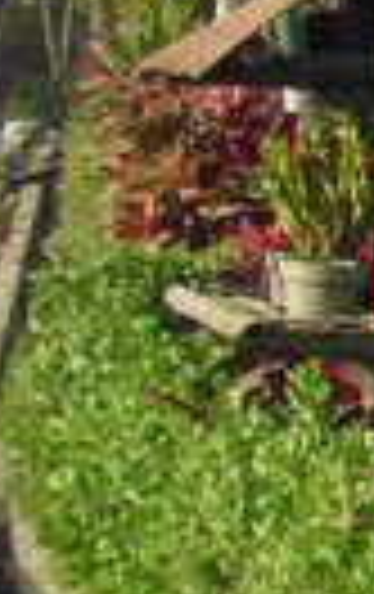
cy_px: 261
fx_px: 5066
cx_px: 2163
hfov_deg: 3.7
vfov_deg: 6.7
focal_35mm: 312
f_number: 2.8
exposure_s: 1/500
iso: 100
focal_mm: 6.2
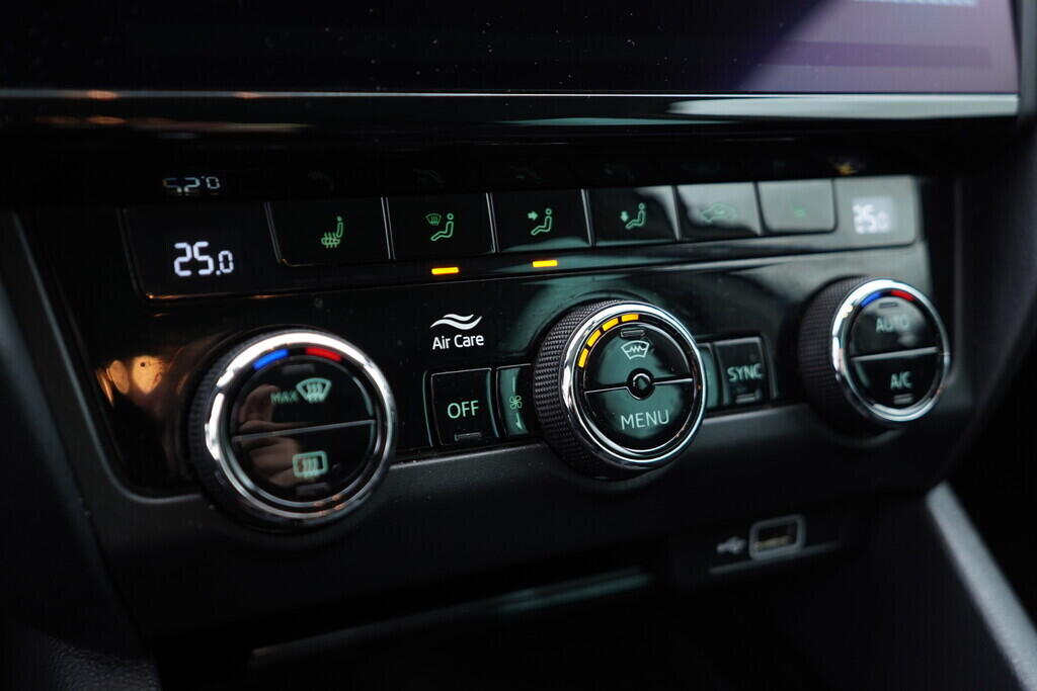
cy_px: 346
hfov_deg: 53.1
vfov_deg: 36.9
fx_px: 1037
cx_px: 518
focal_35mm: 36
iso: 320
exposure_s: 1/40
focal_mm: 24
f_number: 2.8
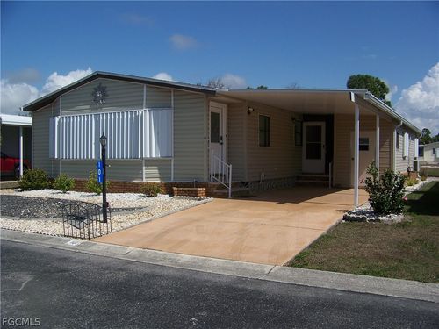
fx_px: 457
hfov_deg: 51.4
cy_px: 164
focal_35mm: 36
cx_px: 220
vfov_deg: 39.7
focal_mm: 5.85
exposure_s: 1/1000
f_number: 4
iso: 64
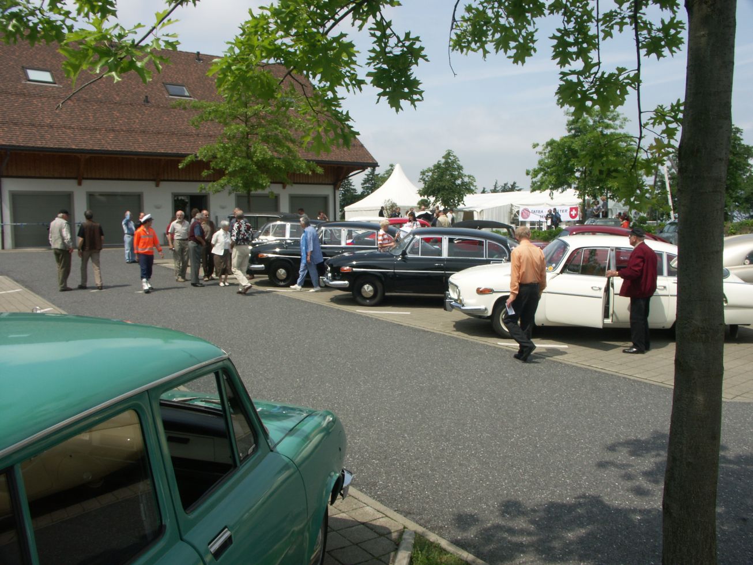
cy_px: 282
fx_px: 652
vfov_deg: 46.8
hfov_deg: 60.0
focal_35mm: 30
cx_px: 376
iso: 64
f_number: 7.1
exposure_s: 1/400
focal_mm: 7.78
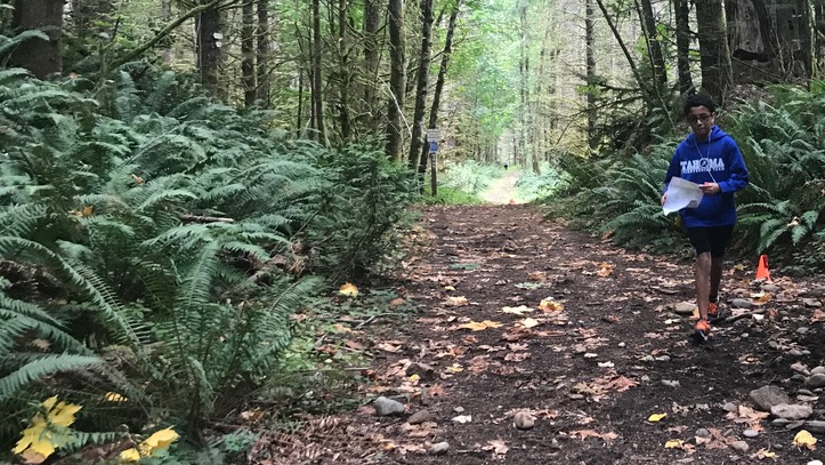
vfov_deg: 22.2
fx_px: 1182
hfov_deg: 37.2
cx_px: 656
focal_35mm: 54
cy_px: 185
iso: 50
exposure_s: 1/15
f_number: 1.8
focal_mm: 3.99
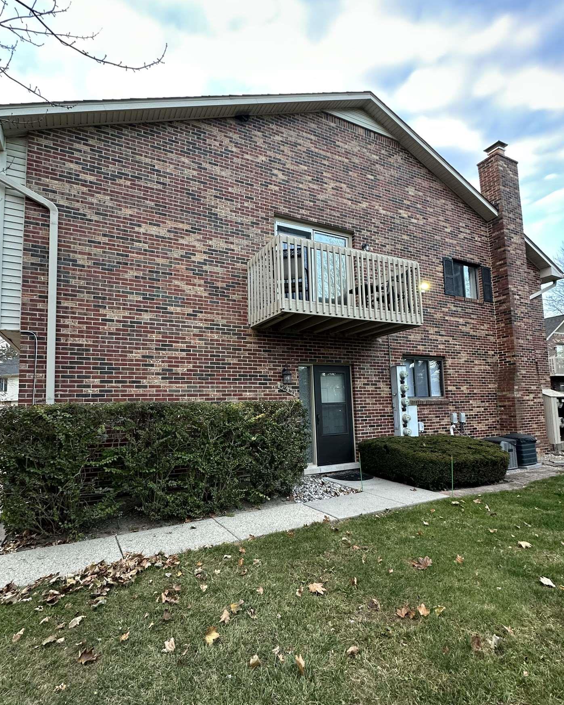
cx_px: 265
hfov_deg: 73.7
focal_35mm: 18
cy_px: 373
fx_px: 376
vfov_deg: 86.3
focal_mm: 2.22
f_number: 2.2
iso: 160
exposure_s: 1/60
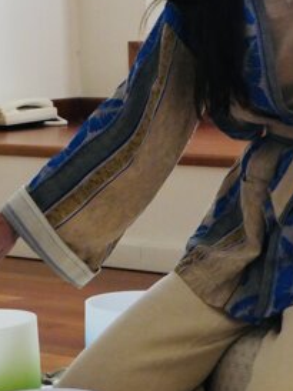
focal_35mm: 152
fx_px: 1718
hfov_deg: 9.7
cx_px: 124
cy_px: 91
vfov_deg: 13.0
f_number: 5.6
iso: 3200
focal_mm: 33
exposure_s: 1/80
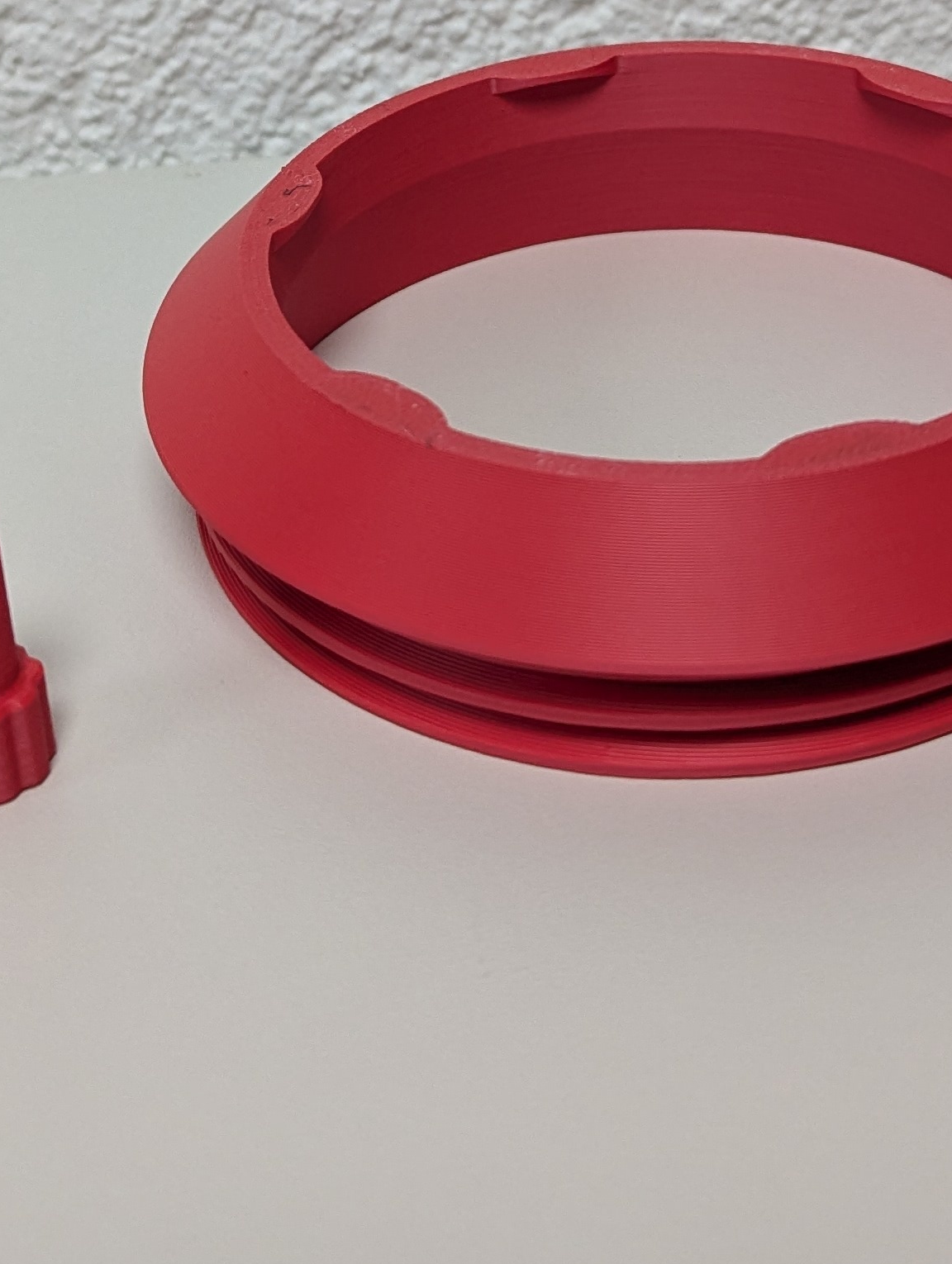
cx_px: 482
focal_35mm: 64
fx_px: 2341
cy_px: 112
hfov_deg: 23.0
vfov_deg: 28.9
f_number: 1.85
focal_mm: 6.81
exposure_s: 1/224
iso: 275
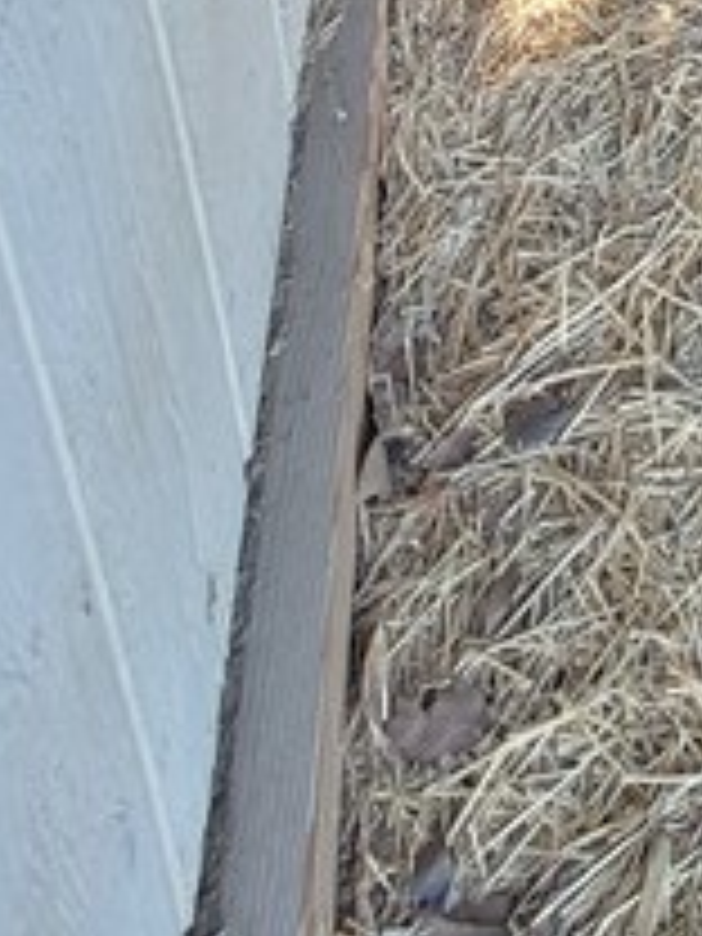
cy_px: -1256
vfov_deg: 15.7
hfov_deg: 16.4
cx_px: 1467
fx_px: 1731
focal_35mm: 64
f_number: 2.2
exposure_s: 1/60
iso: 80
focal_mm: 2.2
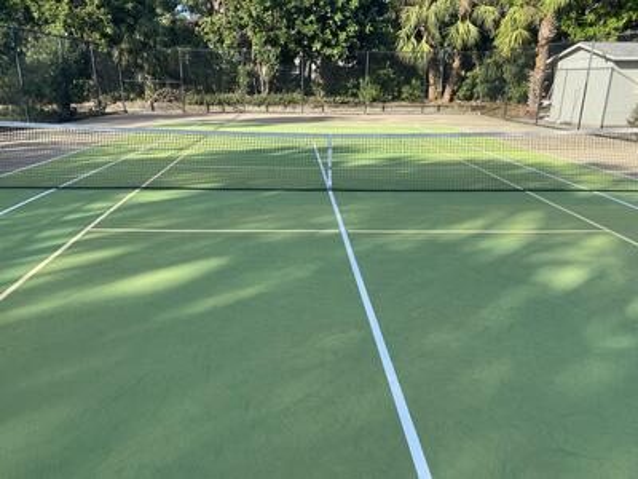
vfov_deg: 53.1
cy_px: 240
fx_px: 479
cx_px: 319
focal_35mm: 26
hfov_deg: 67.3
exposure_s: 1/1063
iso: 32
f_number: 1.8
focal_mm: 4.25
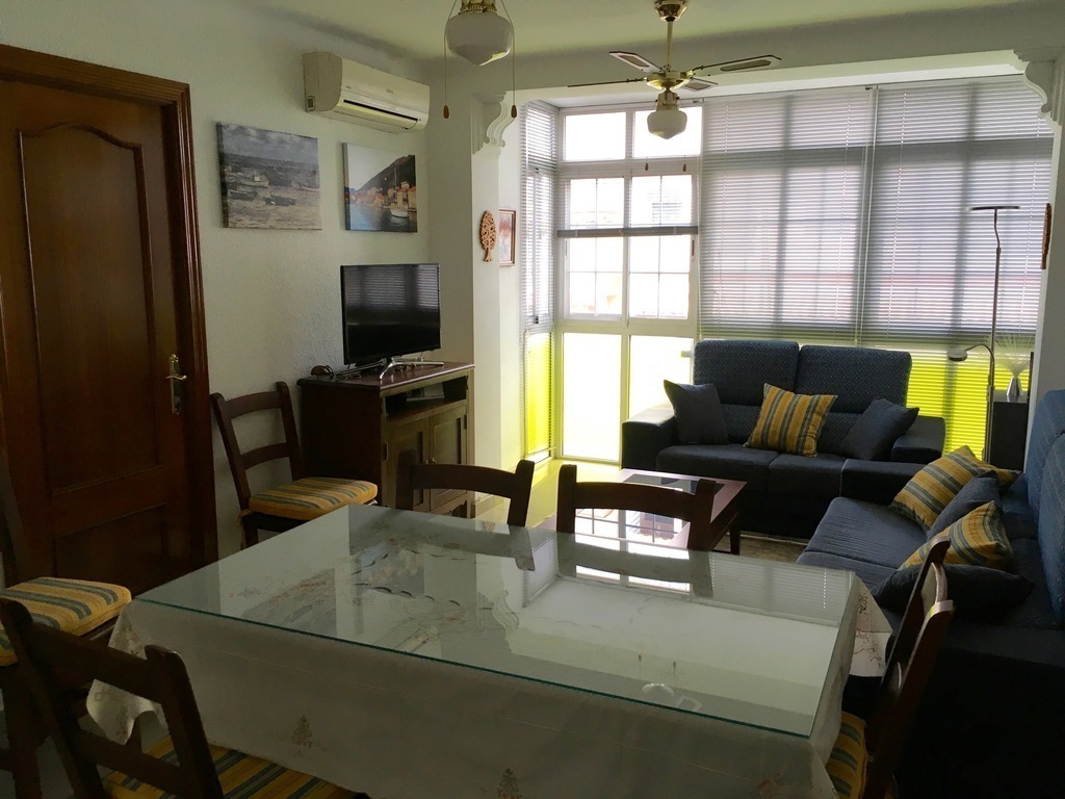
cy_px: 400
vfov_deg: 48.2
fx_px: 892
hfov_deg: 61.7
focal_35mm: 29
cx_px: 532
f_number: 2.2
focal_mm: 4.15
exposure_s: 1/33
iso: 32
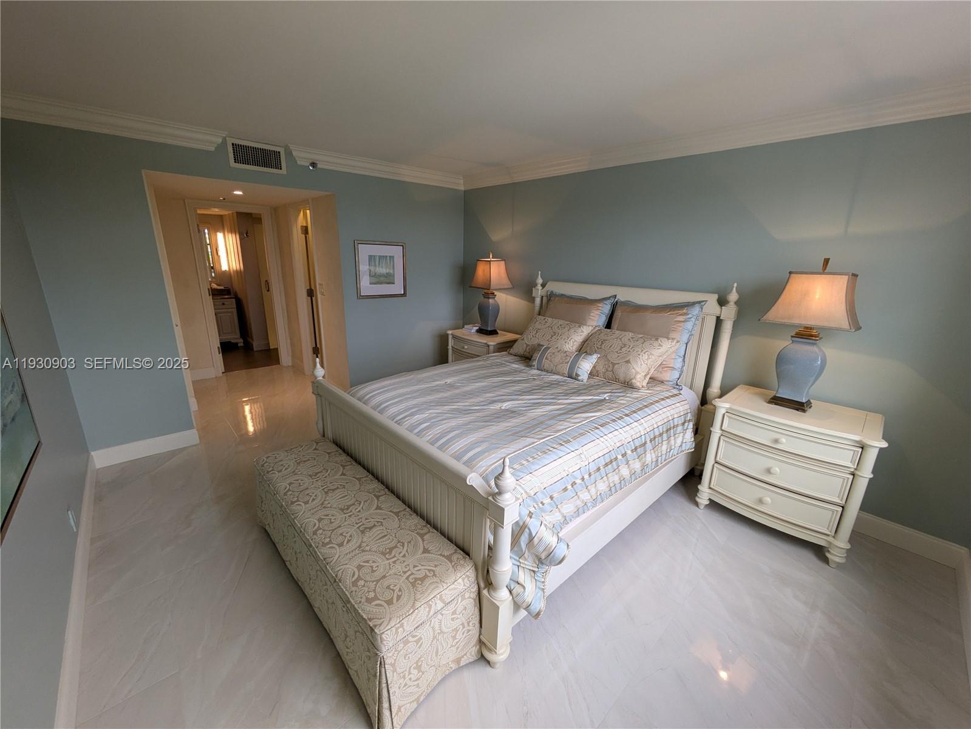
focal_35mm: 14
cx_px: 486
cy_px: 364
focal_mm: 1.83
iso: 77
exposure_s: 1/120
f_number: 2.2
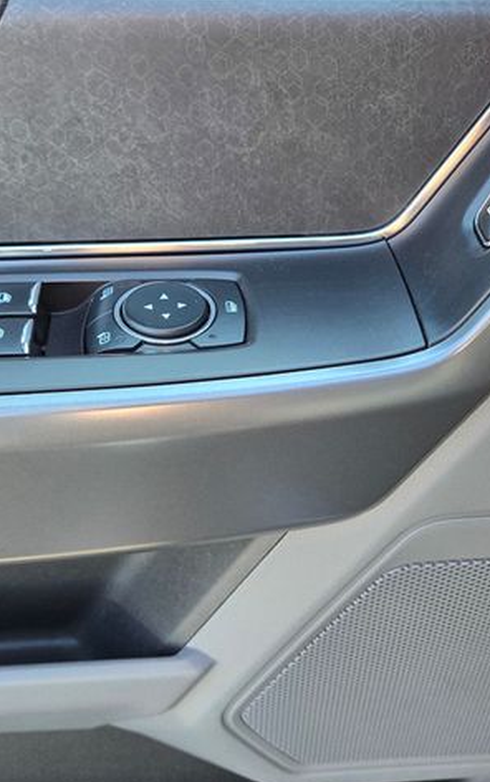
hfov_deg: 38.3
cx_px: 237
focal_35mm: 33
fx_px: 704
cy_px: 395
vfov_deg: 58.1
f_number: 1.8
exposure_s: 1/180
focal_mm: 5.4
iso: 125
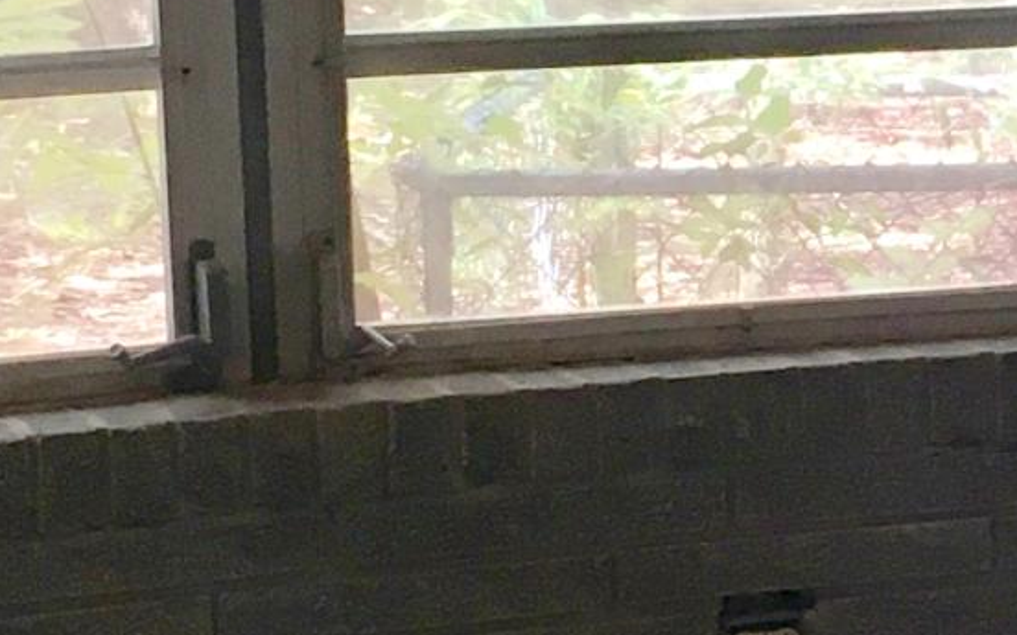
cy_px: 245
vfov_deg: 7.9
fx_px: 4629
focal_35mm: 167
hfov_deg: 12.2
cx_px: 1341
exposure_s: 1/30
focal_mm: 4.15
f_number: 2.2
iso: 25
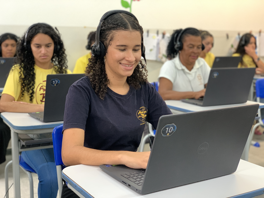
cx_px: 132
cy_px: 99
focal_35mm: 52
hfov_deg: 36.8
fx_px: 397
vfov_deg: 28.0
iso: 200
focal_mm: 6
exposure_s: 1/60
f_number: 2.4
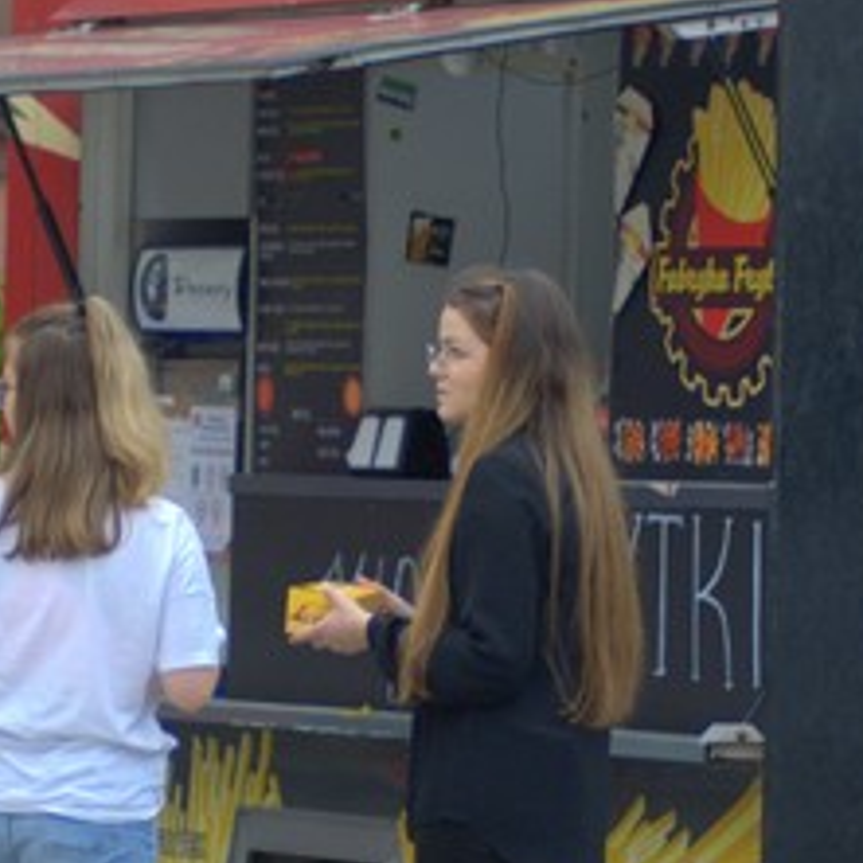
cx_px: 547
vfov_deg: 5.4
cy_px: 457
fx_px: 9139
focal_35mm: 324
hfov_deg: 5.4
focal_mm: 70
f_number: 4
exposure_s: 1/125
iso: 320
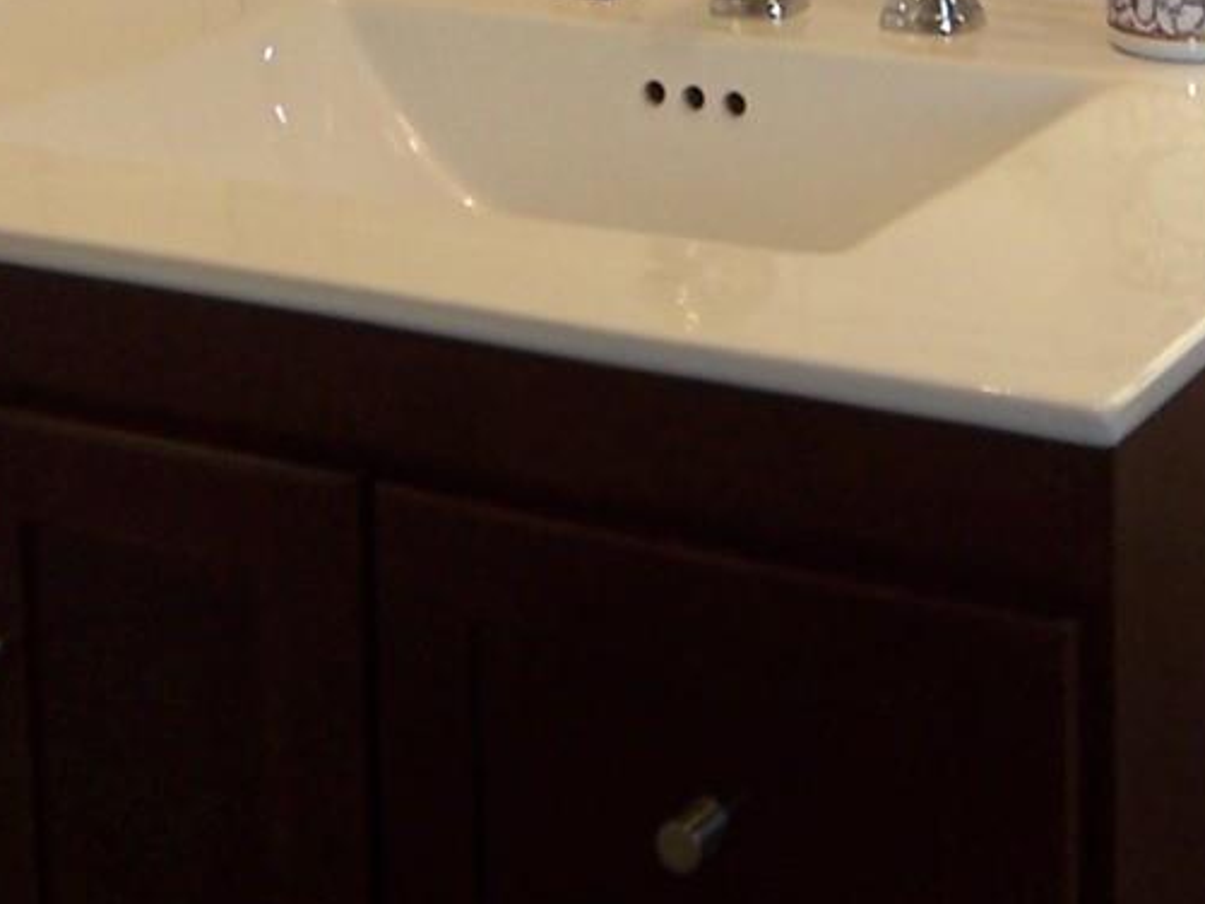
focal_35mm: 94
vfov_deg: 14.5
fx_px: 3273
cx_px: 548
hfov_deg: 20.9
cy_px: -512
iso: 50
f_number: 2.8
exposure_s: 1/30
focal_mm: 3.8
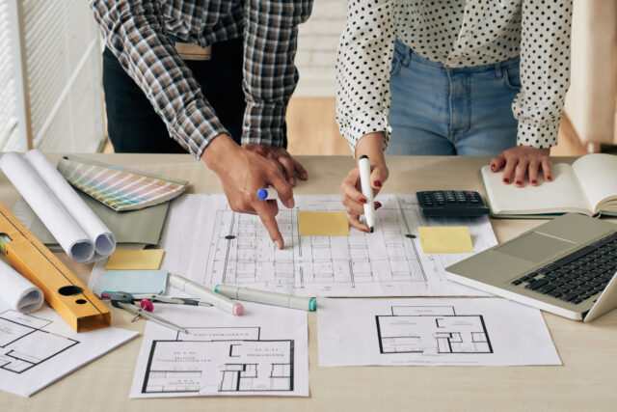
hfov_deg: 23.9
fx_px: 1457
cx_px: 308
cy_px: 206
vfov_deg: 16.1
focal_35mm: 85
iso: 800
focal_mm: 85
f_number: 8
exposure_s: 1/350
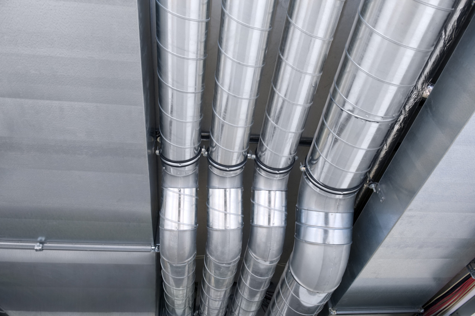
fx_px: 356
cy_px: 158
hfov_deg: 67.4
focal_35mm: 27
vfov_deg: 47.9
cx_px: 238
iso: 400
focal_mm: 27
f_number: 6.3
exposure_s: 1/30
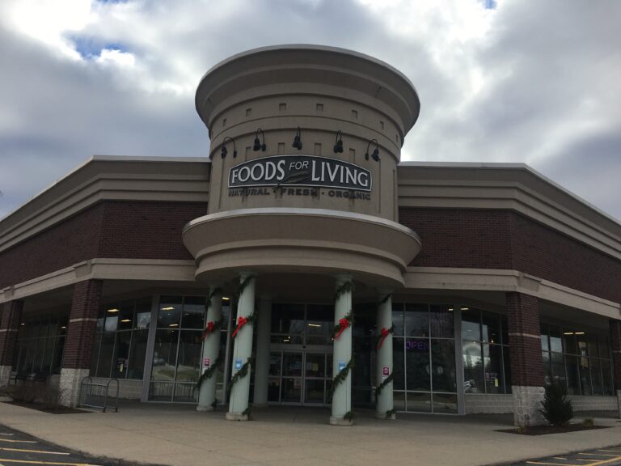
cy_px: 233
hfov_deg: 61.7
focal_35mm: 29
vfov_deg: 48.2
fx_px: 520
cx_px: 310
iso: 25
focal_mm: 4.15
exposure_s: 1/1282
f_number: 2.2
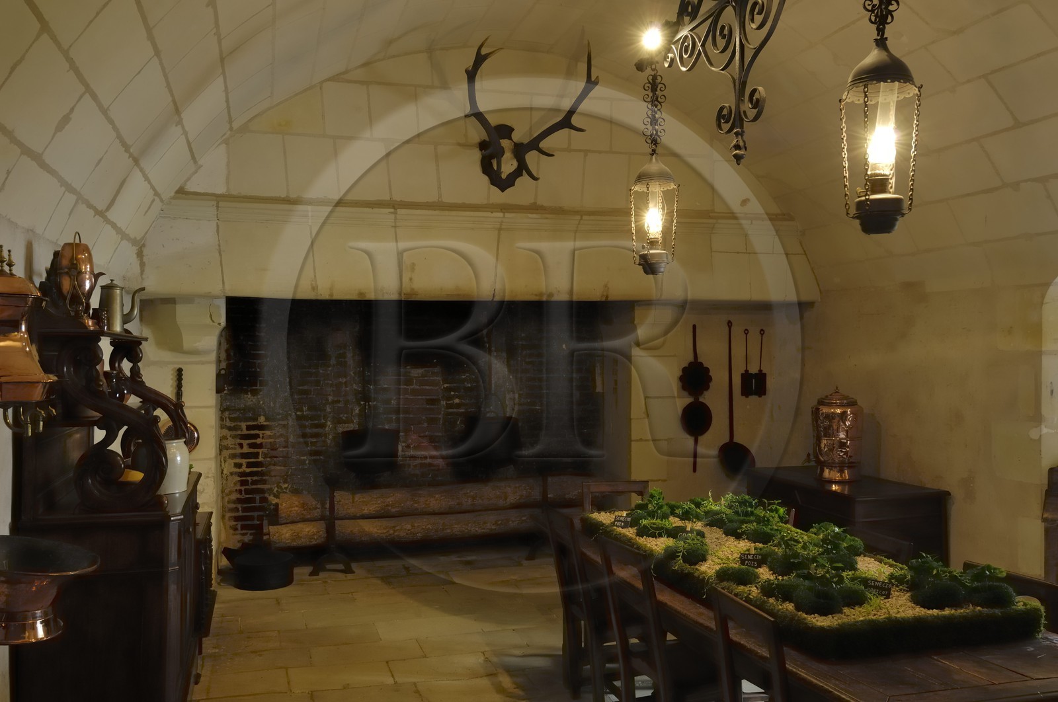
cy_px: 351
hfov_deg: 62.0
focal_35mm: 30
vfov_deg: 43.5
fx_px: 880
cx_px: 529
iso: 100
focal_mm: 20
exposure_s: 1.6
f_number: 11
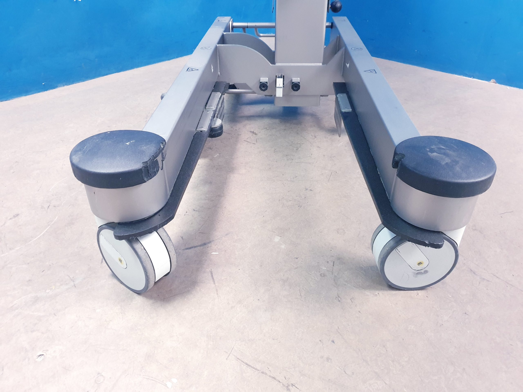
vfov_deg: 53.1
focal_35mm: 26
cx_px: 262
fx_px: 393
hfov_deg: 67.3
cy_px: 196
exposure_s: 1/50
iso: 320
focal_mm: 4.3
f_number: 1.5
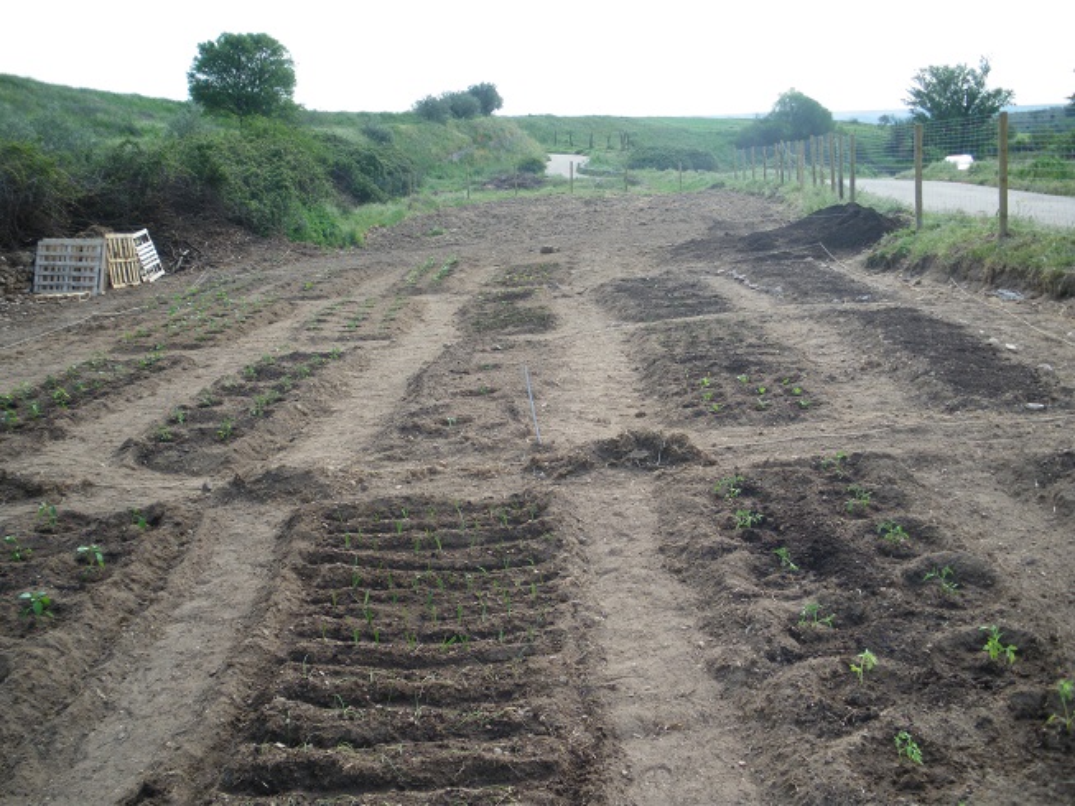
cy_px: 403
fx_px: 1118
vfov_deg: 39.7
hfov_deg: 51.3
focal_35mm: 36
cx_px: 538
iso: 64
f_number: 3.5
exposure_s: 1/160
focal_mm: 6.3
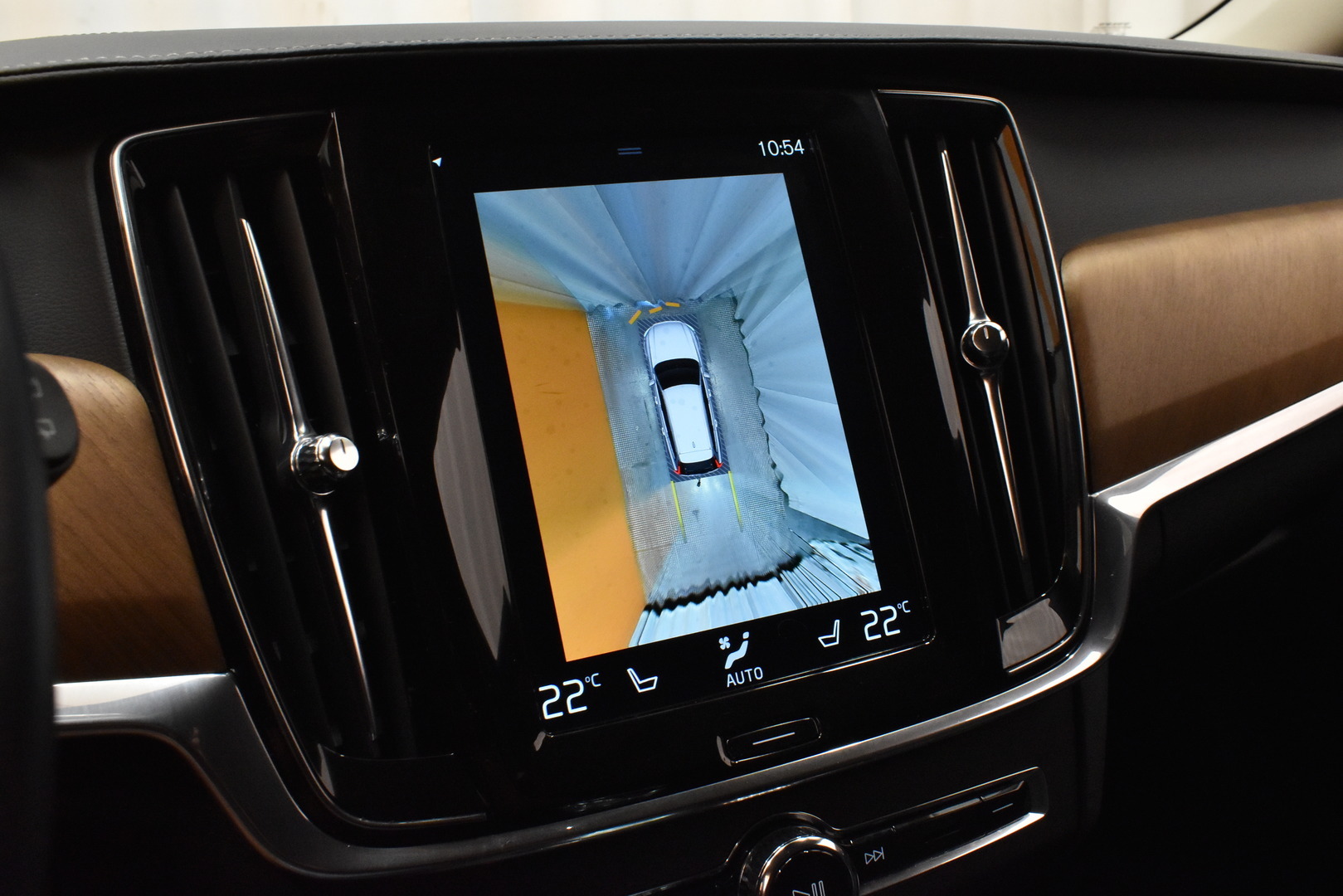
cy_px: 448
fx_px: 1231
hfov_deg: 57.2
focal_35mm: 33
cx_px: 672
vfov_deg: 40.0
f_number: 13
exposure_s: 1/30
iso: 2000
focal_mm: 22
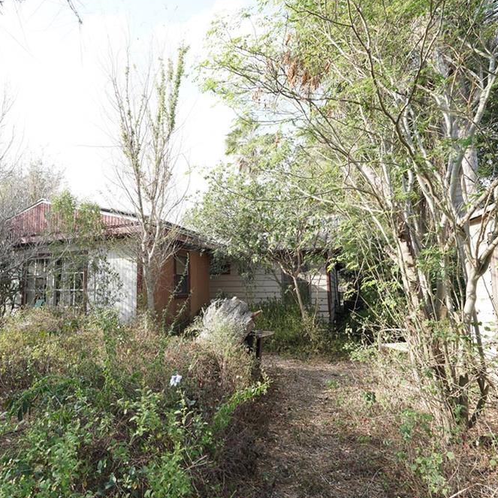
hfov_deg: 70.1
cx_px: 168
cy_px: 248
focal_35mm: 21
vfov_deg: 72.1
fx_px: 342
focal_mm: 16
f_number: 5.6
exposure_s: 1/60
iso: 100
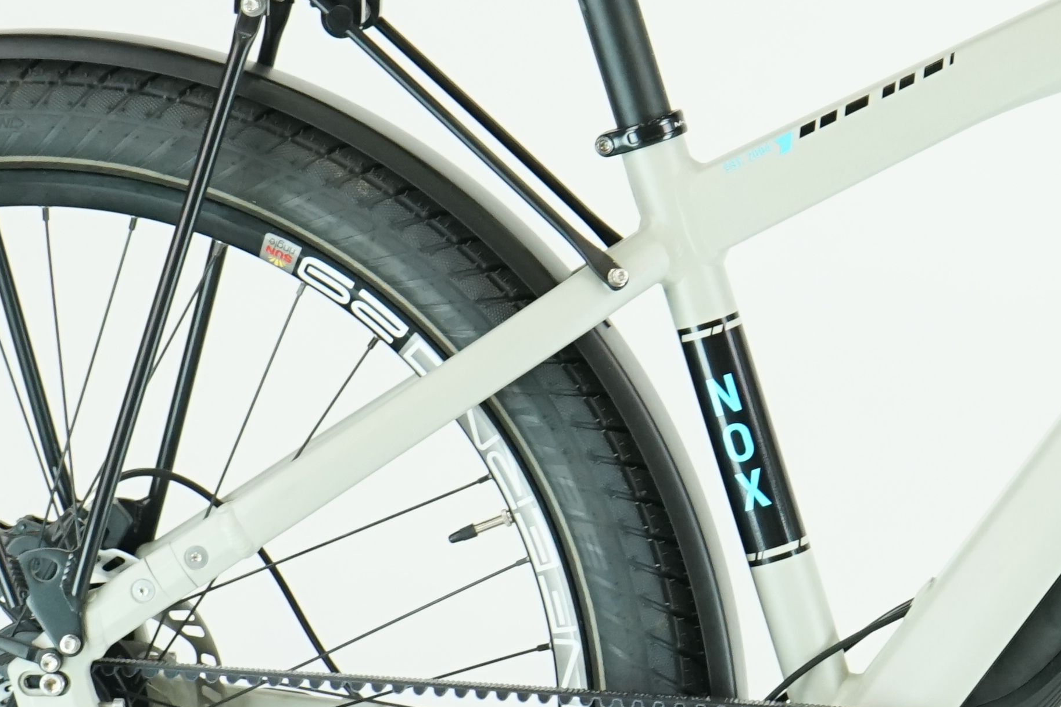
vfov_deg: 6.6
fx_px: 6100
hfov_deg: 9.9
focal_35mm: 207
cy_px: 350
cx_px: 1031
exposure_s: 1/200
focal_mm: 63
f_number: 5.6
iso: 1600
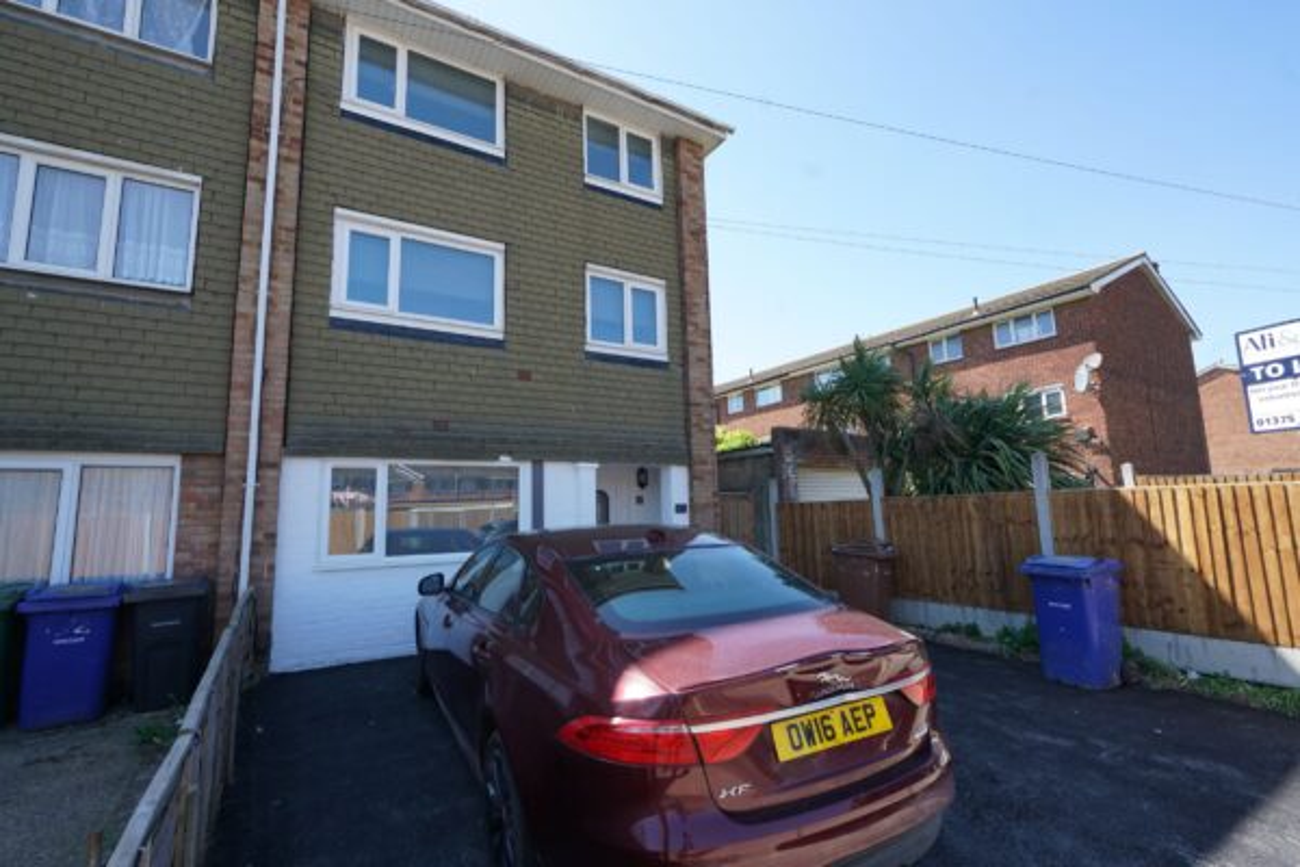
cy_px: 434
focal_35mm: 16
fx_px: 578
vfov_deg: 73.7
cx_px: 650
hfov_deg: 96.7
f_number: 8
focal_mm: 16
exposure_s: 1/80
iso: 100
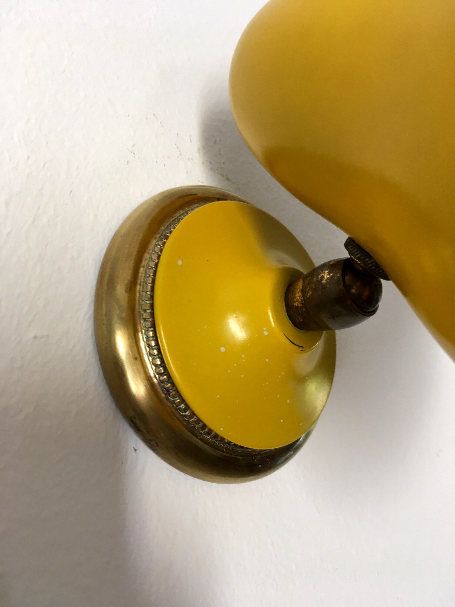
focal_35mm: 29
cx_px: 228
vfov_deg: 61.7
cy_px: 304
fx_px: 508
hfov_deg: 48.2
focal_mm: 4.15
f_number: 2.2
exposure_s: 1/33
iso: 32
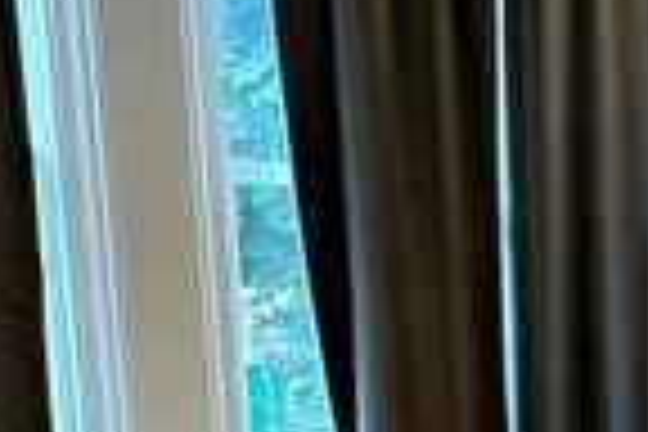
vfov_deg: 18.3
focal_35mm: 71
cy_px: 497
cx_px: 891
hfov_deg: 24.1
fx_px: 1278
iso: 250
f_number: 2.2
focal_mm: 2.22
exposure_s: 1/99
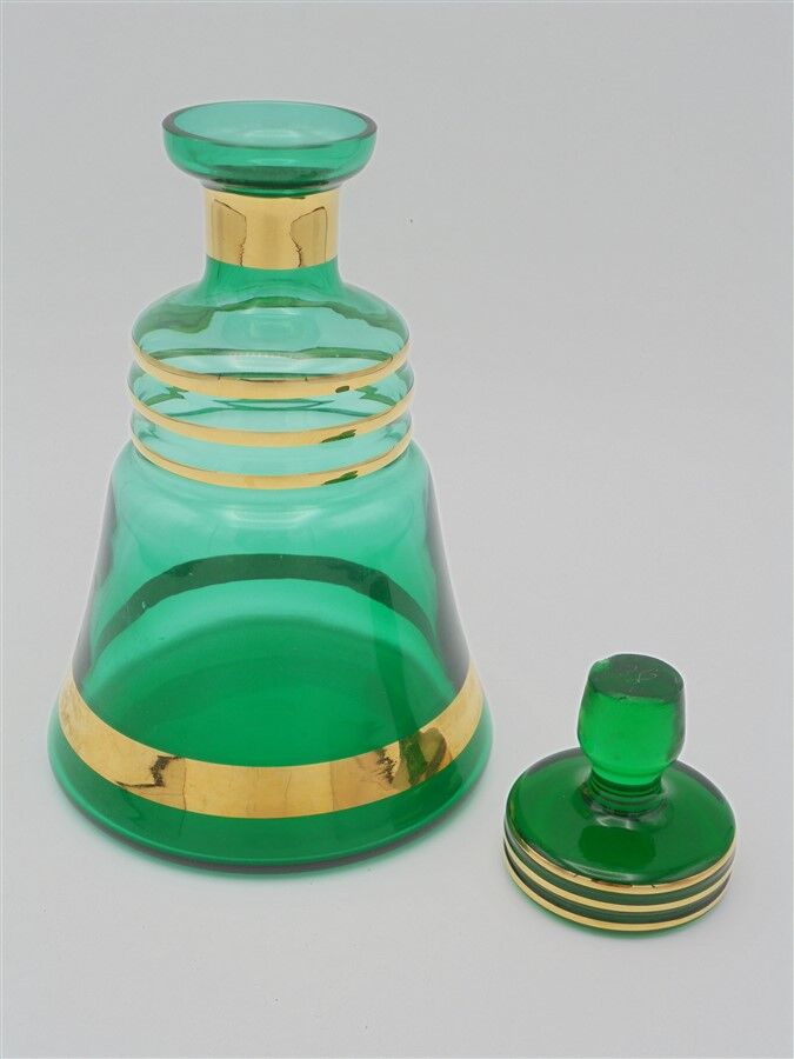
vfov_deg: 38.9
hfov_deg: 29.7
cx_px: 397
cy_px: 530
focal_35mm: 49
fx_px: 1499
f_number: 4.8
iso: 100
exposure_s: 1/160
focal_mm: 8.9
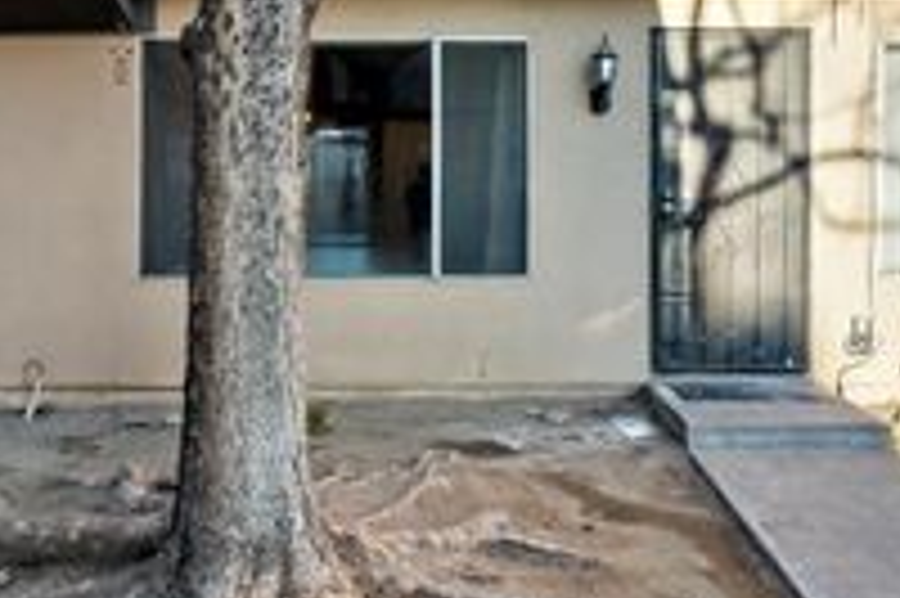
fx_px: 874
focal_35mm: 35
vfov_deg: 34.6
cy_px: 11
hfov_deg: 54.5
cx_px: 464
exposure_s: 1/125
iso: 80
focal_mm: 14
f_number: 5.6
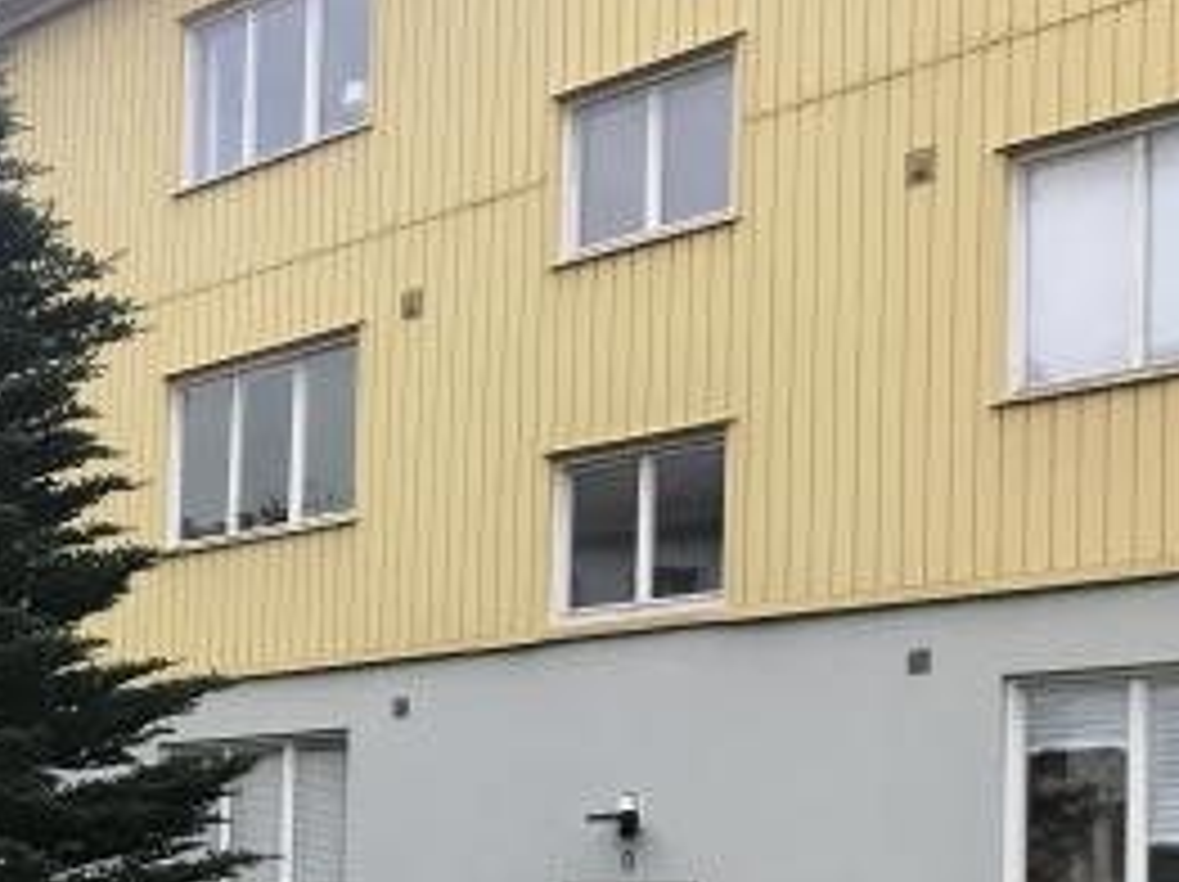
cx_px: 40
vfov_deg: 21.8
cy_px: 873
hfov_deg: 28.3
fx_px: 2212
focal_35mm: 65
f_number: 1.8
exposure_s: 1/25
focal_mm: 3.99
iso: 40
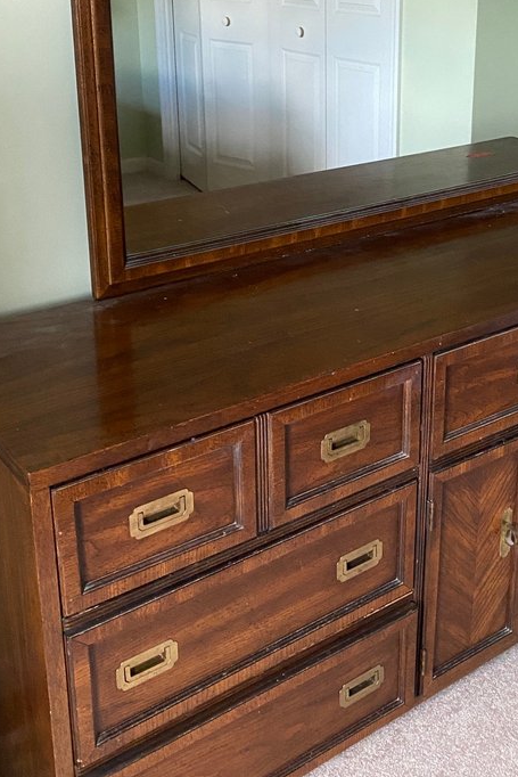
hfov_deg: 29.7
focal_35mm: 45
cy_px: 239
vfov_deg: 42.8
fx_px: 971
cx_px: 333
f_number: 1.8
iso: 500
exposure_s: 1/60
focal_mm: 4.25
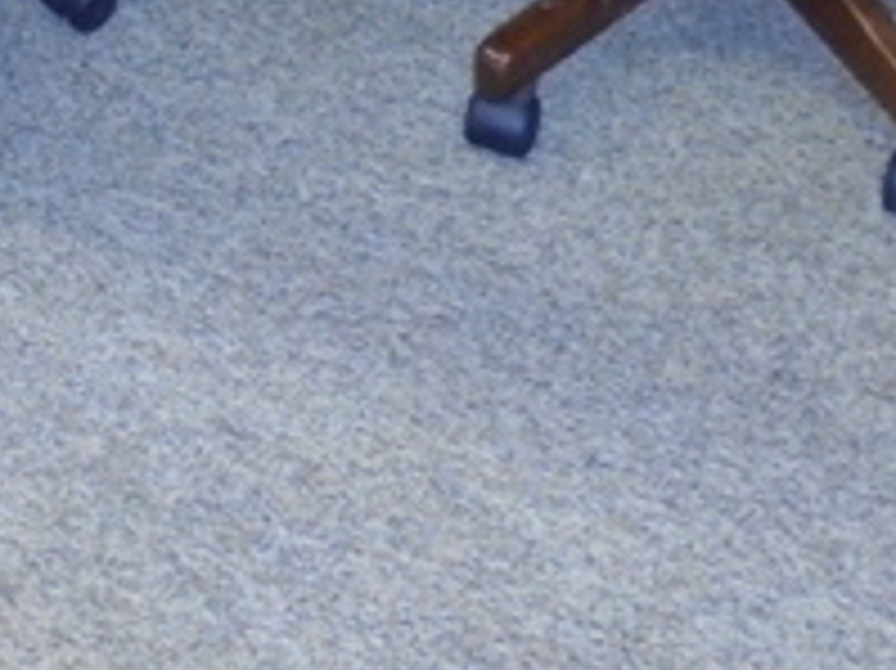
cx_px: 110
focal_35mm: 101
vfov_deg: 12.9
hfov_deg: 19.2
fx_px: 2613
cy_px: -625
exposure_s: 1/30
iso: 500
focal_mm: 4.6
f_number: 3.5
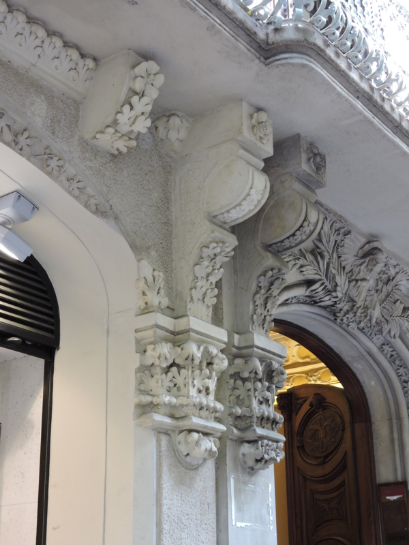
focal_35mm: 60
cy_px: 272
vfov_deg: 32.2
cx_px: 204
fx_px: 945
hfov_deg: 24.4
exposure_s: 1/30
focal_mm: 10.7
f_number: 4.2
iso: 400
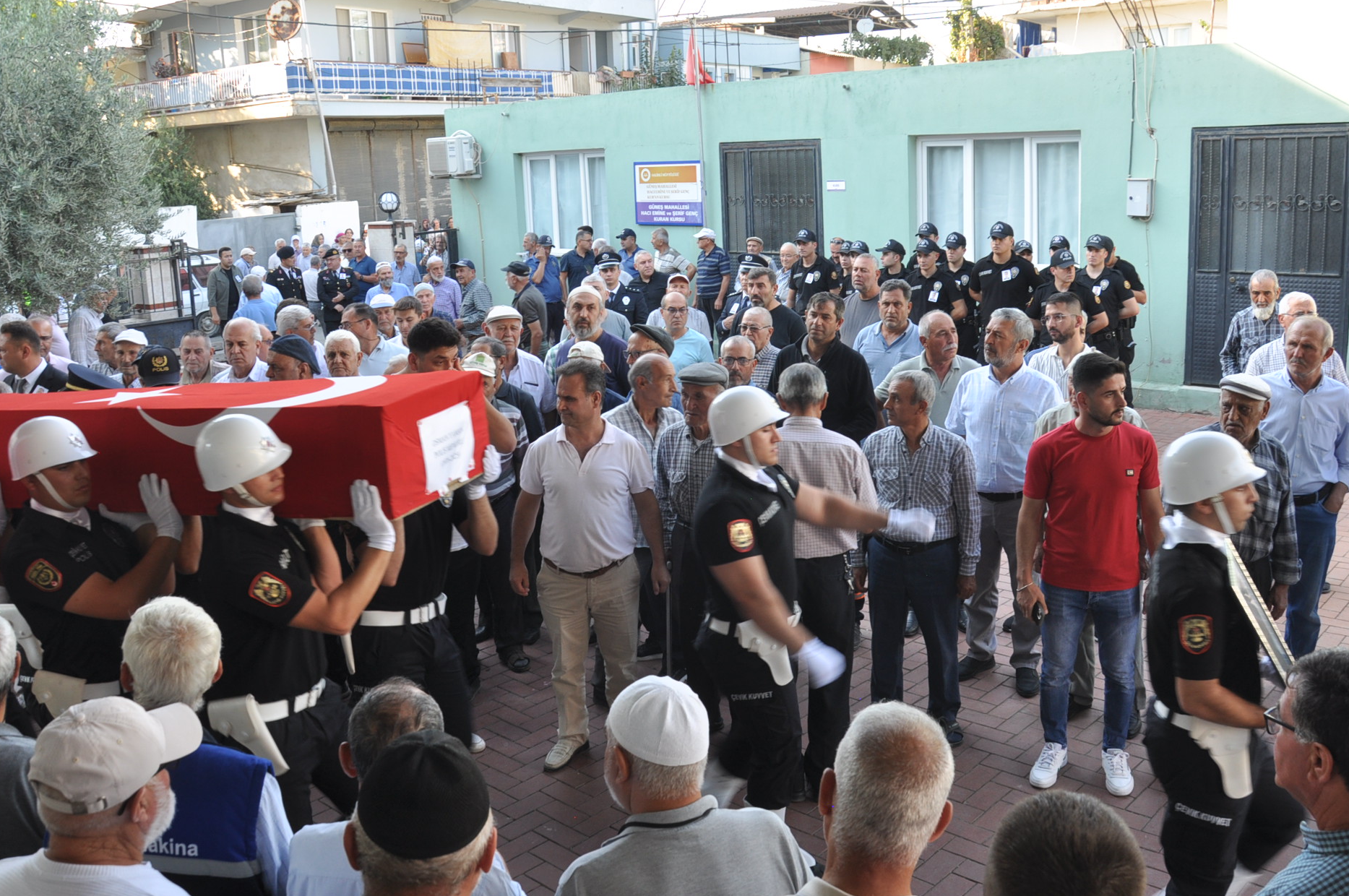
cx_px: 695
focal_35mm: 31
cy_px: 390
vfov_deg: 42.1
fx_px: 1160
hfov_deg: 60.3
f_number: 7.1
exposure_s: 1/50
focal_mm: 18
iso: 200
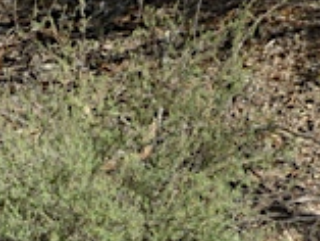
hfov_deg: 16.8
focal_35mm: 115
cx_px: 14
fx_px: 1064
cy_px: 272
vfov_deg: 12.6
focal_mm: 8.5
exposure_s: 1/500
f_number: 4.2
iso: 100
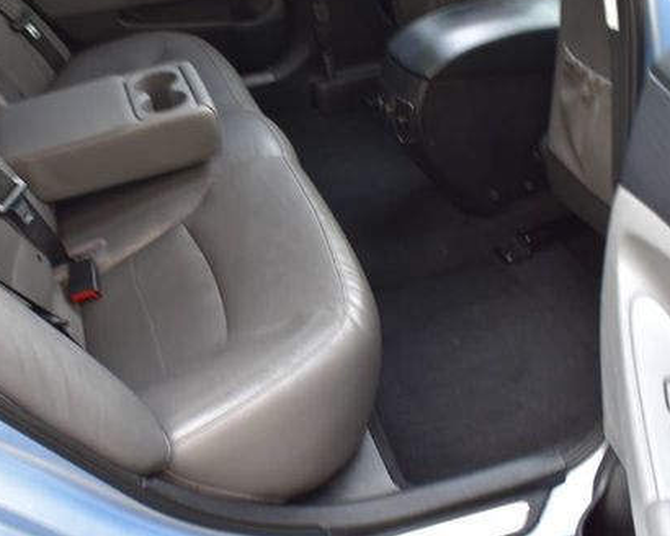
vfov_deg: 34.1
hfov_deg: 41.7
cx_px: 253
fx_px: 872
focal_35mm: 44
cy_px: 233
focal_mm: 20
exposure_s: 1/30
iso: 400
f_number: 7.1
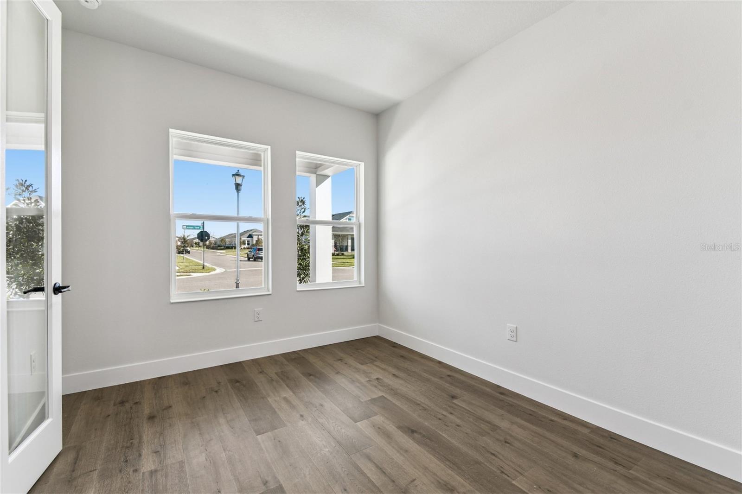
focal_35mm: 15
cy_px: 247
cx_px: 371
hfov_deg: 100.4
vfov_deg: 77.3
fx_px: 309
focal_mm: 10
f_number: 7.1
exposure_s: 1/20
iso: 100
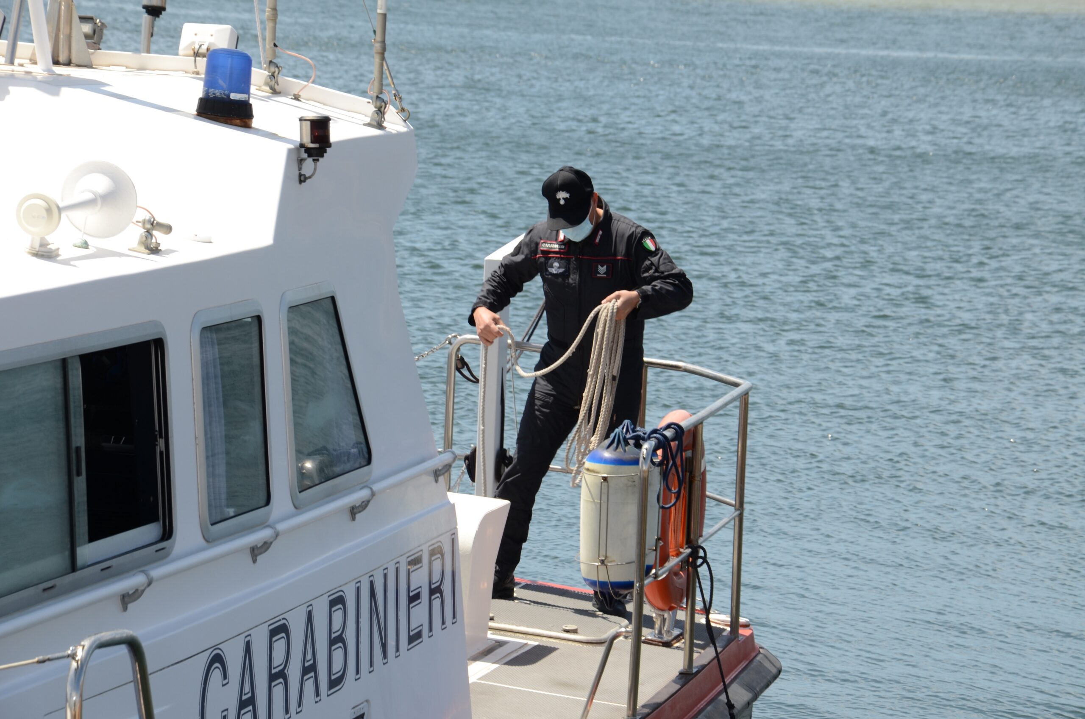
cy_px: 360
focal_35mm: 158
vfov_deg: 8.7
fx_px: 4737
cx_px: 542
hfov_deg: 13.1
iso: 160
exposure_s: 1/200
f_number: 9
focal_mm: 105
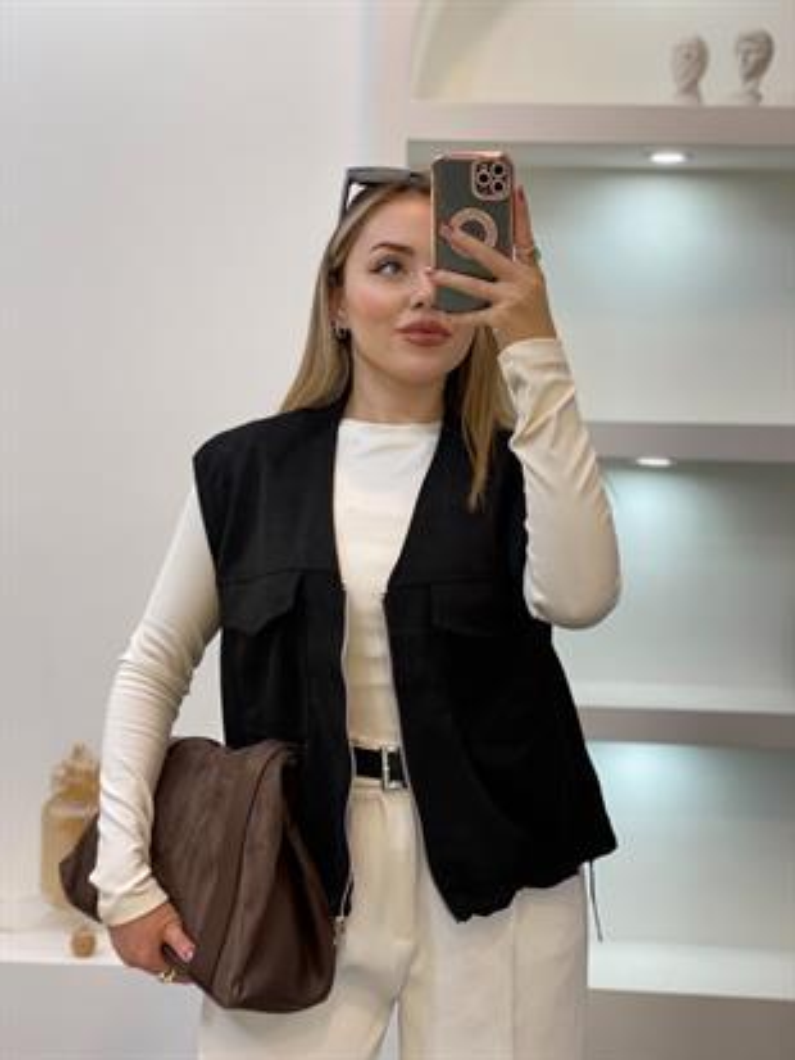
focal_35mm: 52
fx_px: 1592
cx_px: 398
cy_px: 530
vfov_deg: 36.8
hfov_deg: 28.0
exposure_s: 1/100
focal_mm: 6
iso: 80
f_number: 2
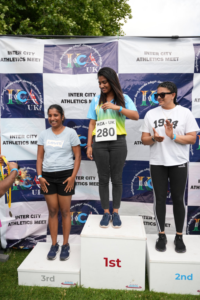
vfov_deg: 58.7
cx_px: 100
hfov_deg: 41.1
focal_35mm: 32
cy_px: 150
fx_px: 267
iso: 250
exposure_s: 1/2000
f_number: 2.8
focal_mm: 32
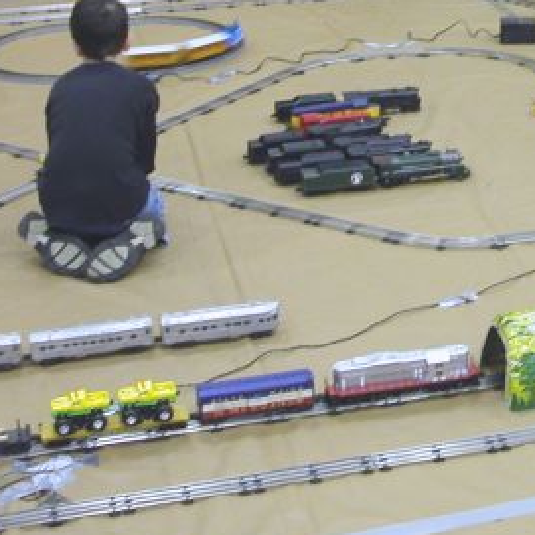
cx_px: 517
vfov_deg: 20.5
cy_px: 124
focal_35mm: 84
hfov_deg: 20.1
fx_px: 1469
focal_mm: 6.6
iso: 100
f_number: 2.9
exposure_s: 1/14.8
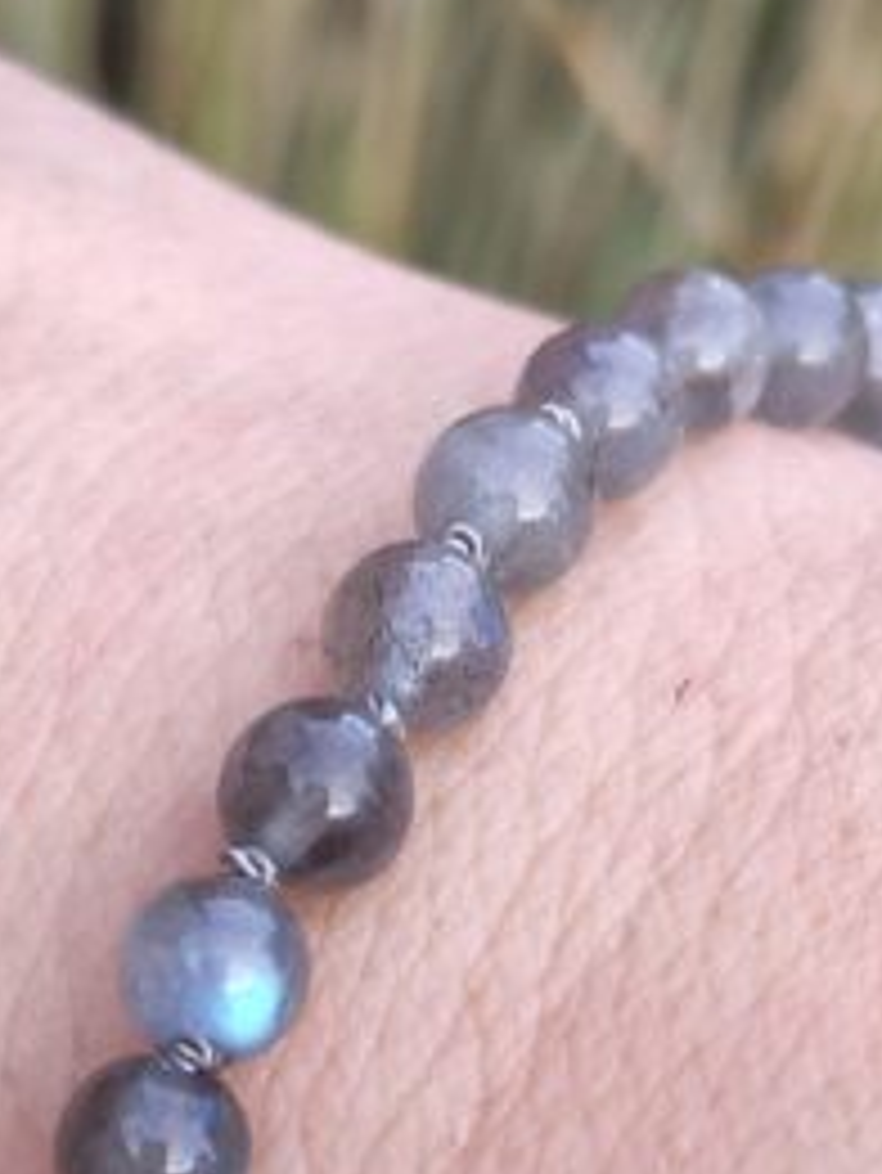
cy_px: 1122
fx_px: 1799
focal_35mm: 53
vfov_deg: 33.6
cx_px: 360
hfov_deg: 27.5
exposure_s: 1/50
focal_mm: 4.77
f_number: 1.75
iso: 134
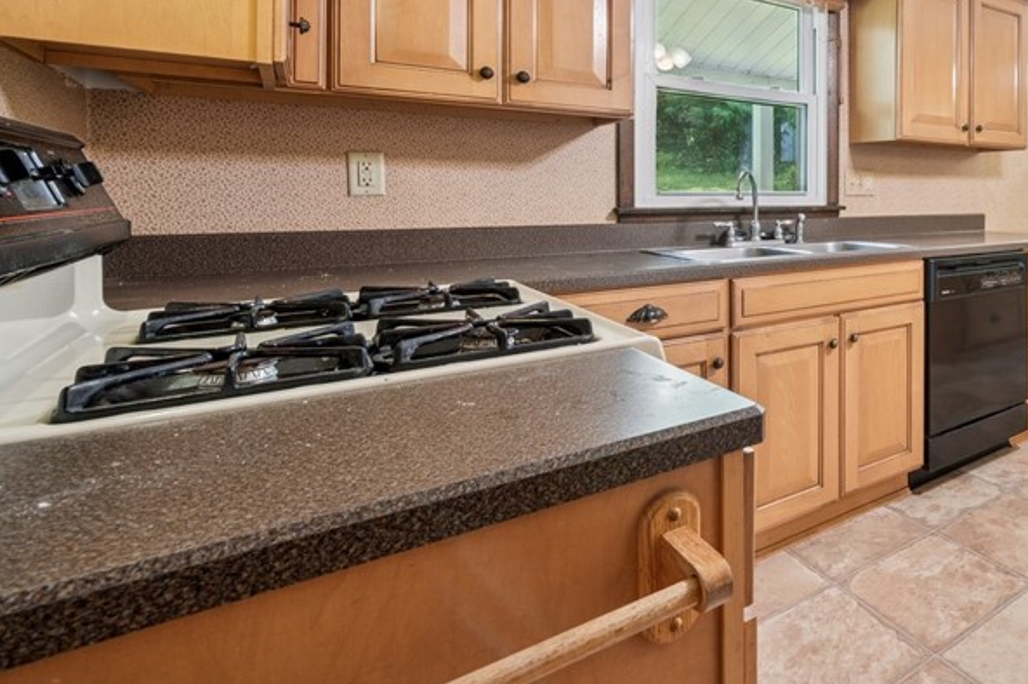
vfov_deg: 54.7
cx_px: 922
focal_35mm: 22
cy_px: 176
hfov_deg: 65.3
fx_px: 628
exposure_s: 1/2.5
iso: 200
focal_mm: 12
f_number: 11
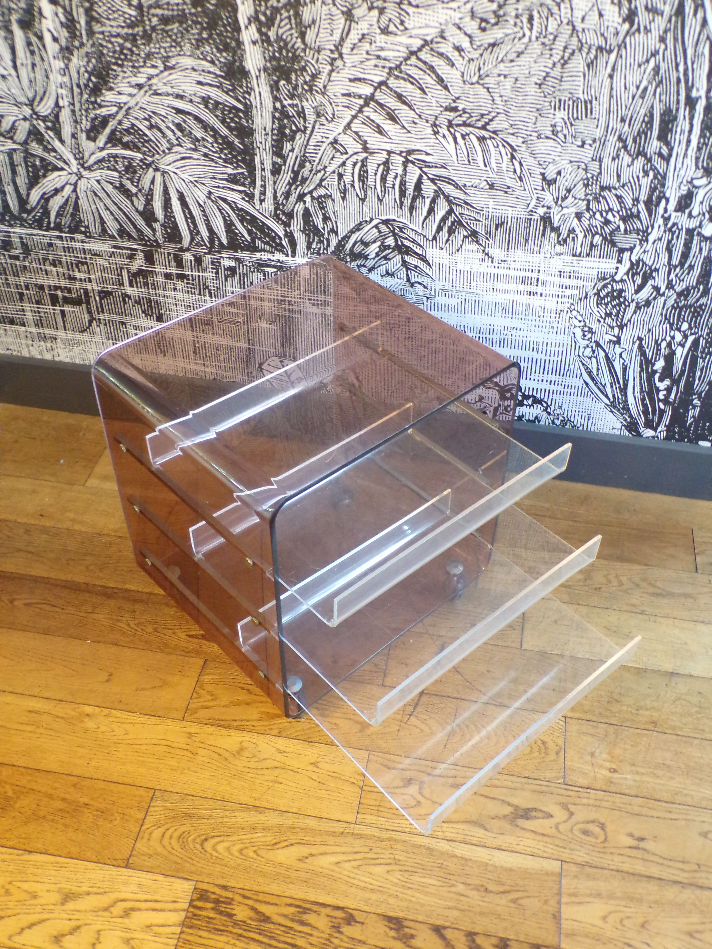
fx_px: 878
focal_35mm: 32
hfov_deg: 44.2
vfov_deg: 56.8
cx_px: 356
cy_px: 474
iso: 400
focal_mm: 5.8
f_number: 3.2
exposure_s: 1/12
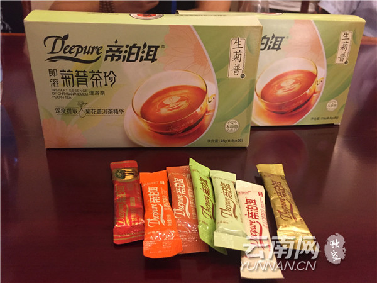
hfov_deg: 61.7
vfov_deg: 48.2
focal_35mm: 29
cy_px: 142
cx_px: 188
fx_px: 316
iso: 320
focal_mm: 4.15
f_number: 2.2
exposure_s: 1/33
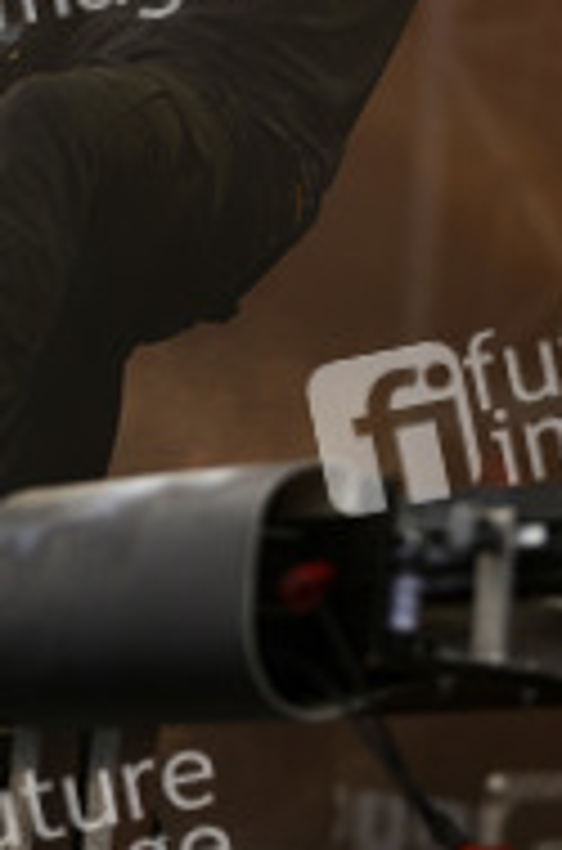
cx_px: 130
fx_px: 9983
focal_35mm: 424
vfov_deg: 4.9
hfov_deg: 3.2
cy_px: 184
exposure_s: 1/320
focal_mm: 200
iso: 320
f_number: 3.2
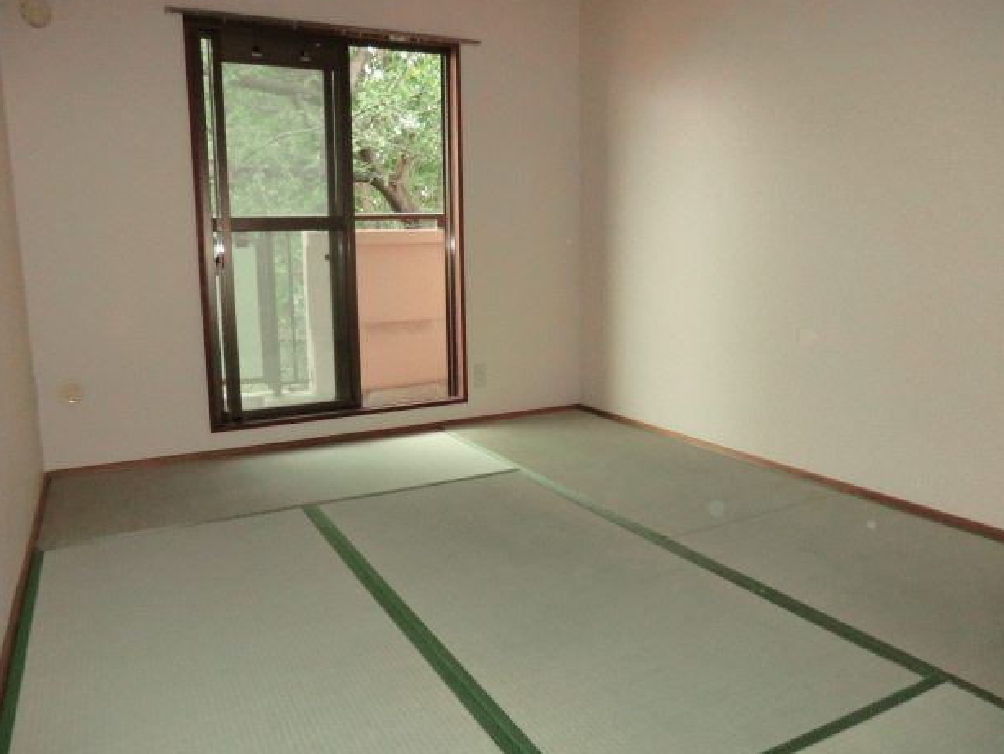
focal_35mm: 25
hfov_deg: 69.4
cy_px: 368
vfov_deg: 54.9
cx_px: 487
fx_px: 725
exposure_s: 1/60
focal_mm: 4.3
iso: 400
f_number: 3.2
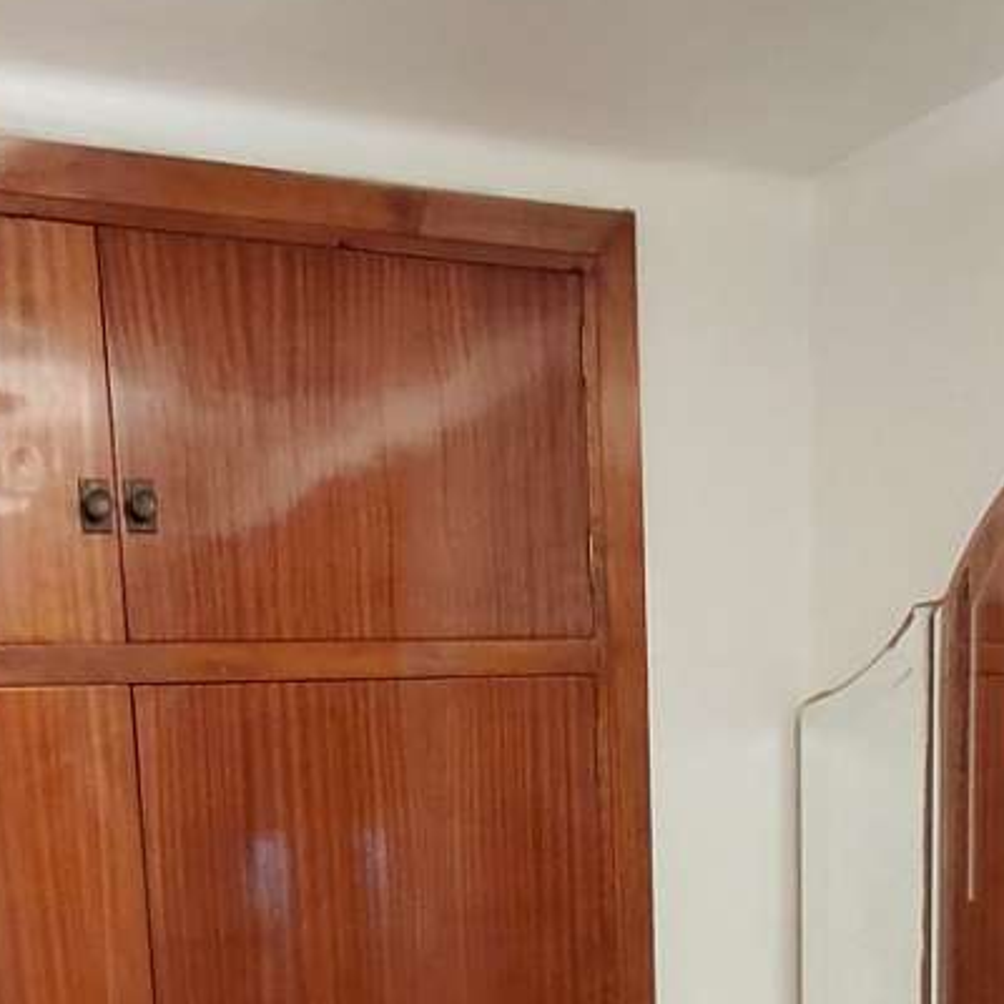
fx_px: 1739
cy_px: 1096
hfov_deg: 32.0
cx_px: 361
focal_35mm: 53
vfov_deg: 29.2
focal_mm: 1.64
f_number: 2.2
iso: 250
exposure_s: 1/33.3
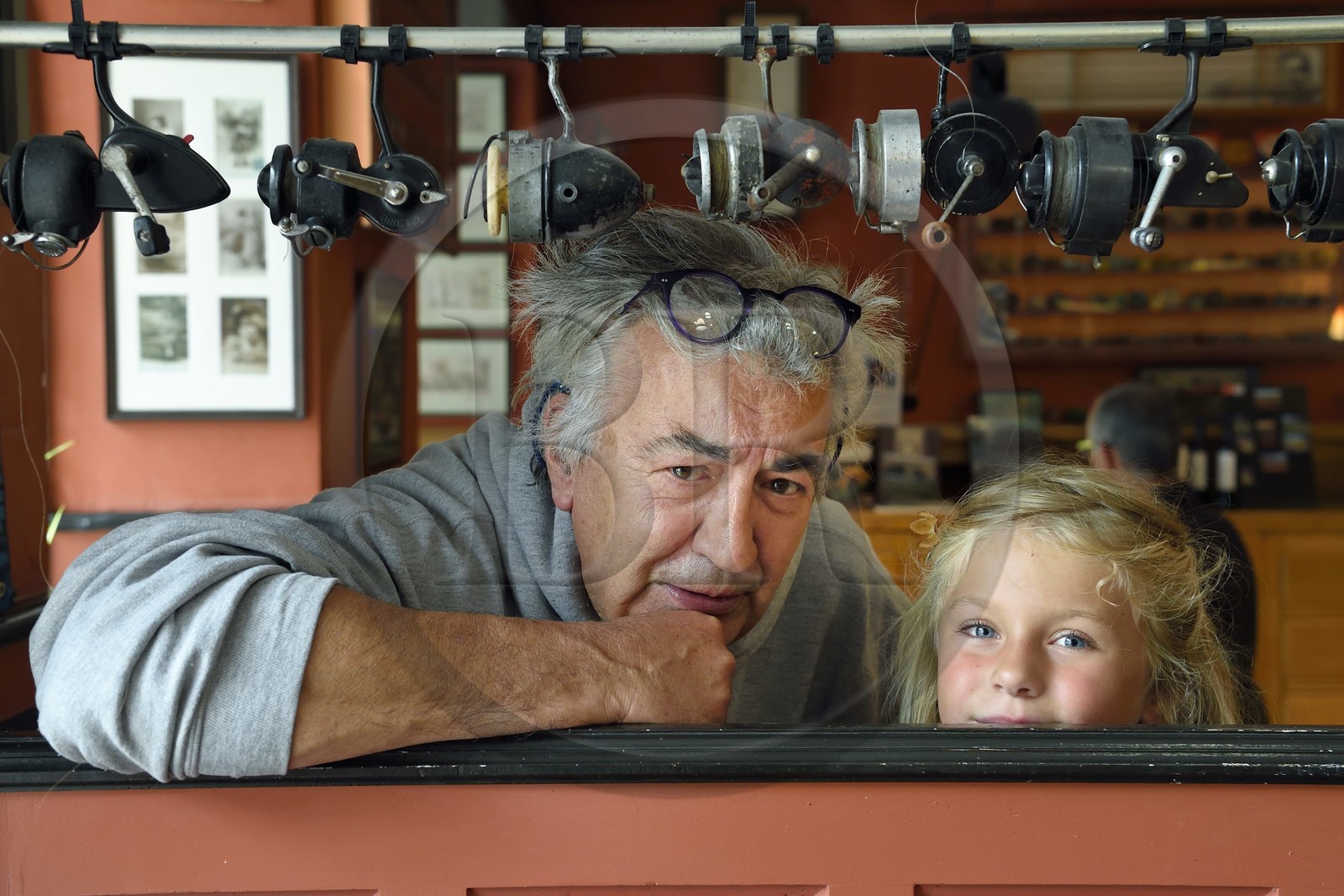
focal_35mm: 50
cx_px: 672
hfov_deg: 39.6
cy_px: 448
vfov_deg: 27.0
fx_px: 1866
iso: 1600
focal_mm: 50
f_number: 6.3
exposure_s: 1/40
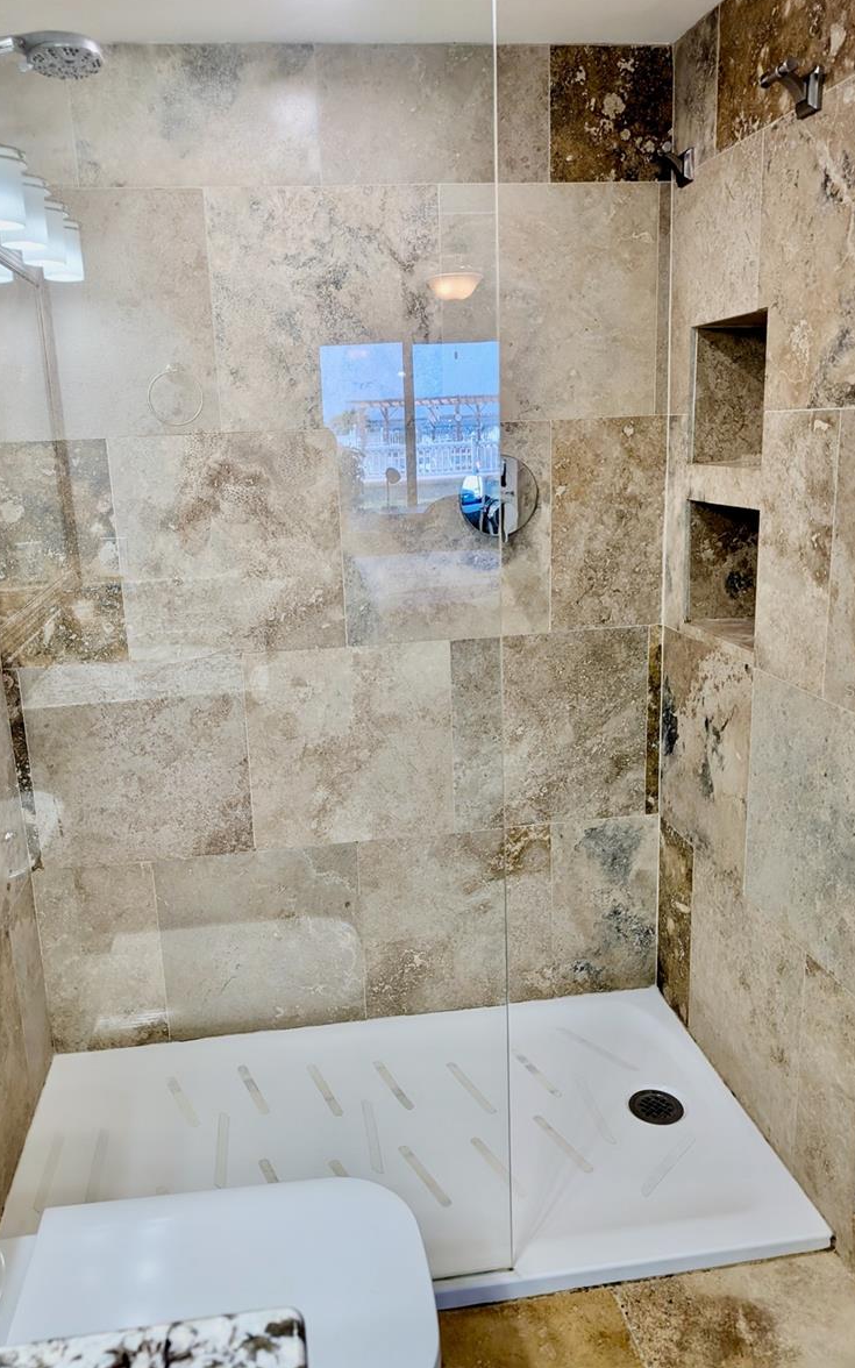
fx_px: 969
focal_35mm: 26
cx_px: 402
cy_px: 690
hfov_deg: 47.6
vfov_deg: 70.4
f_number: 1.68
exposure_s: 1/40
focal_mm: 6.9
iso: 39
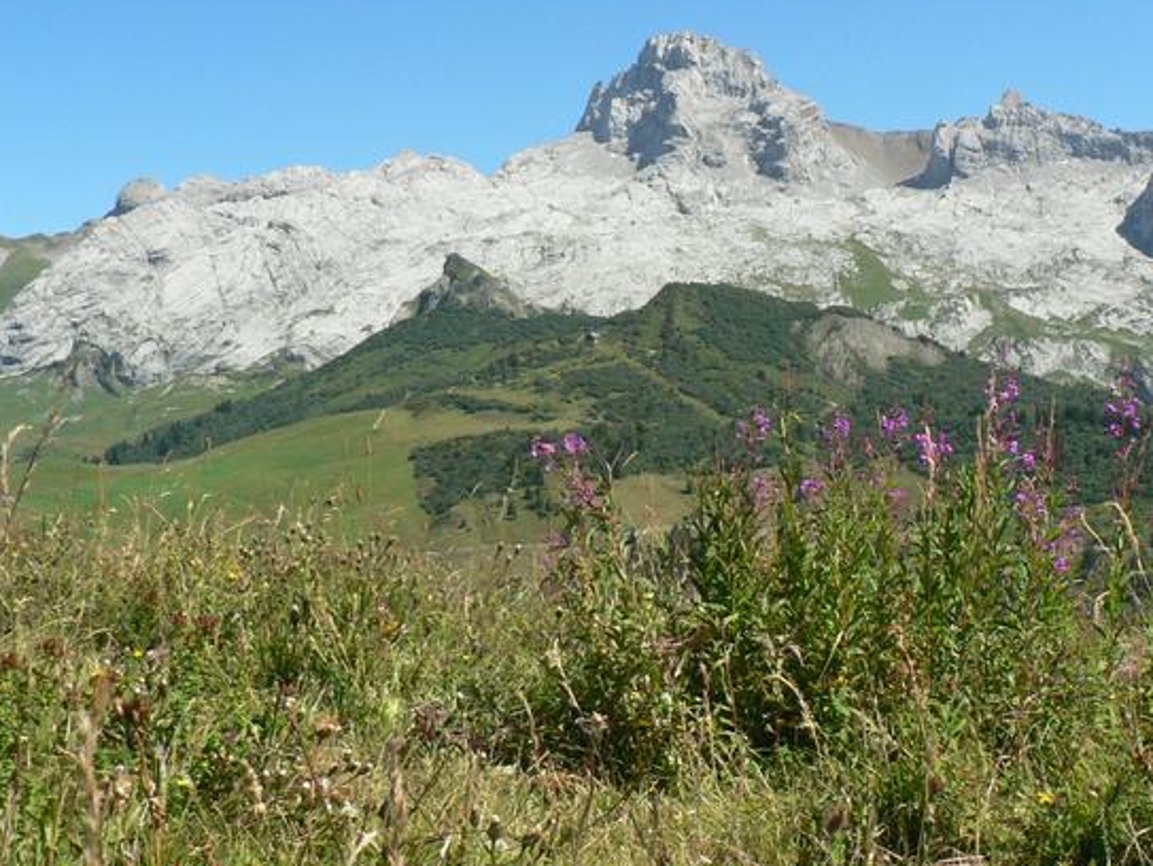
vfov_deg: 27.6
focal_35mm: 53
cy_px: 412
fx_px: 1767
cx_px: 798
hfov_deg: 35.7
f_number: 5.6
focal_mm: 6
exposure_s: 1/800
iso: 200
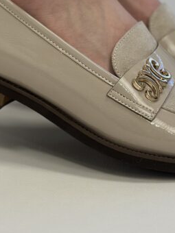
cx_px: 105
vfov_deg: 17.0
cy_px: -6
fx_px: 762
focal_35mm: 113
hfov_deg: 13.1
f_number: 1.78
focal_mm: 6.86
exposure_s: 1/100
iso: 100
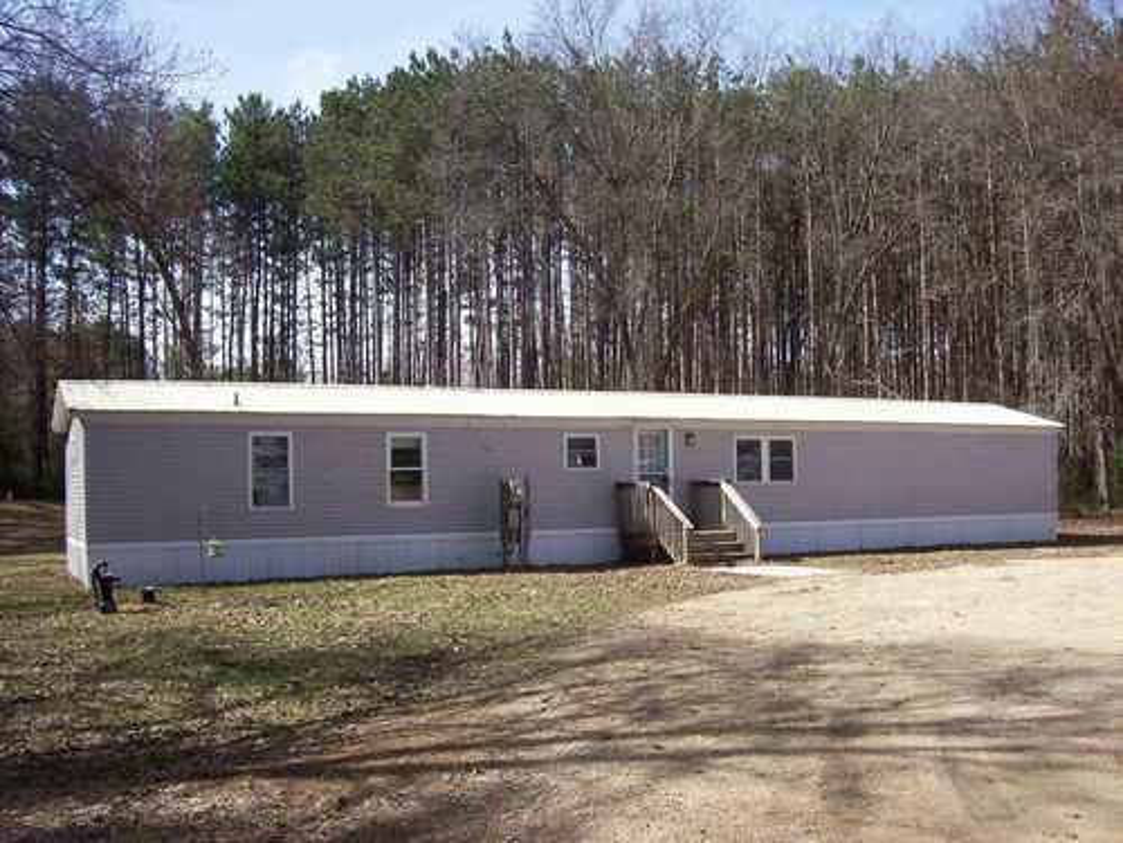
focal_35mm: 36
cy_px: 422
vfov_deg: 39.7
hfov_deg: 51.4
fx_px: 1168
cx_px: 562
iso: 80
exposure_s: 1/398
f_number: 4.8
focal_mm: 6
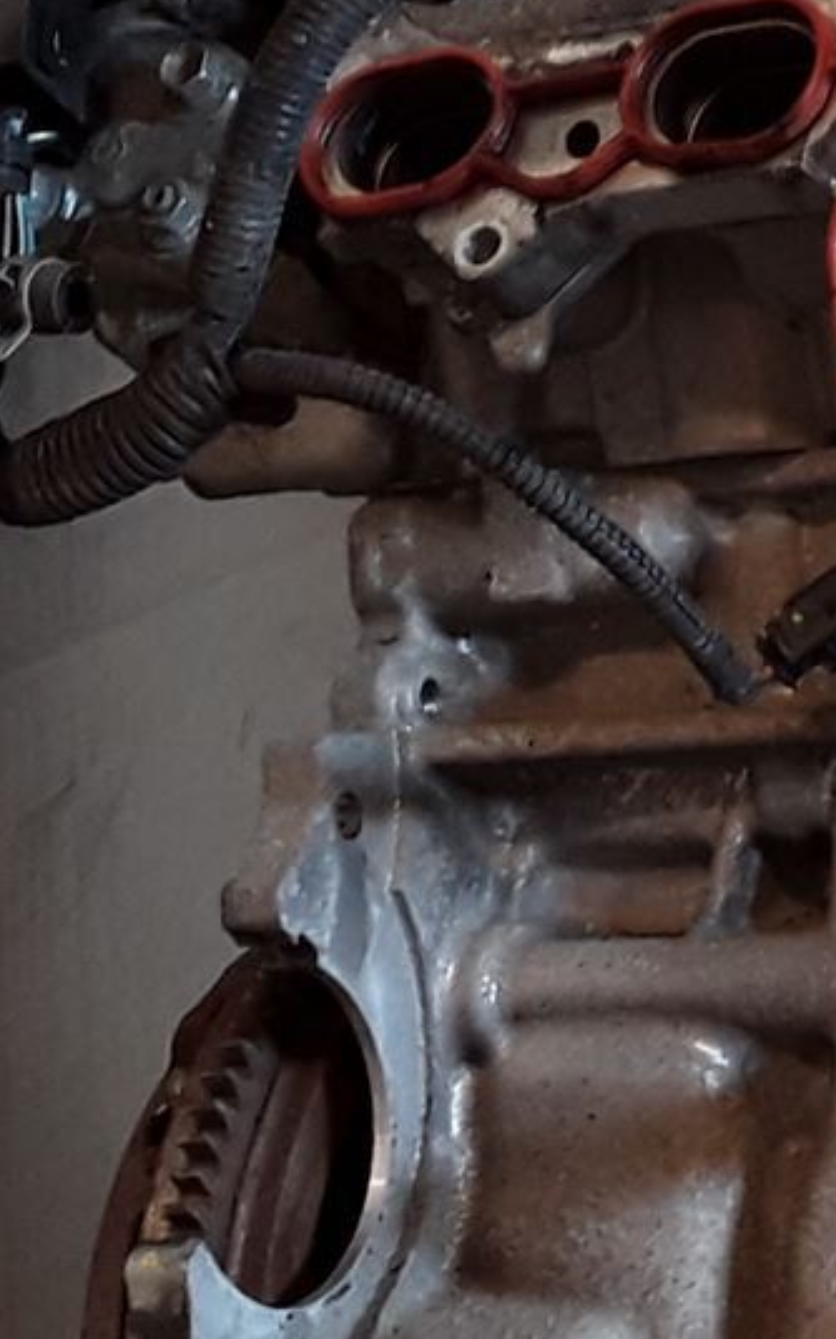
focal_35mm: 114
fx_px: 4157
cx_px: 1064
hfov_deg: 11.2
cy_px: 666
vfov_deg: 18.3
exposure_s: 1/50
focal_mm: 2.91
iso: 64
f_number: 1.9
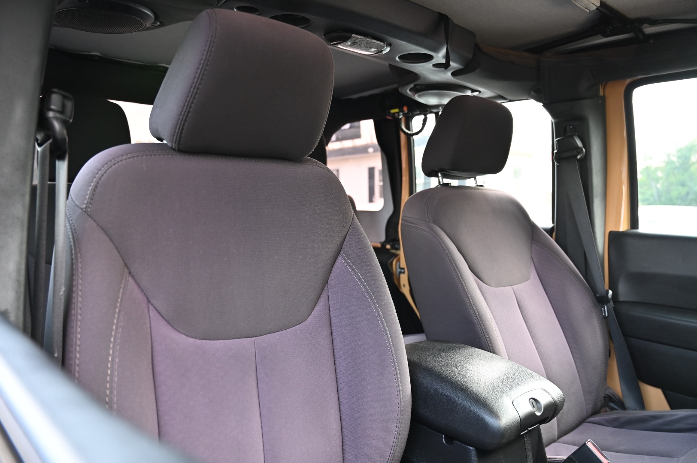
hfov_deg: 66.5
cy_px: 232
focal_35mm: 28
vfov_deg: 47.1
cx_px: 348
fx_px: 532
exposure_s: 1/125
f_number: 4
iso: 1000
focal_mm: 27.5
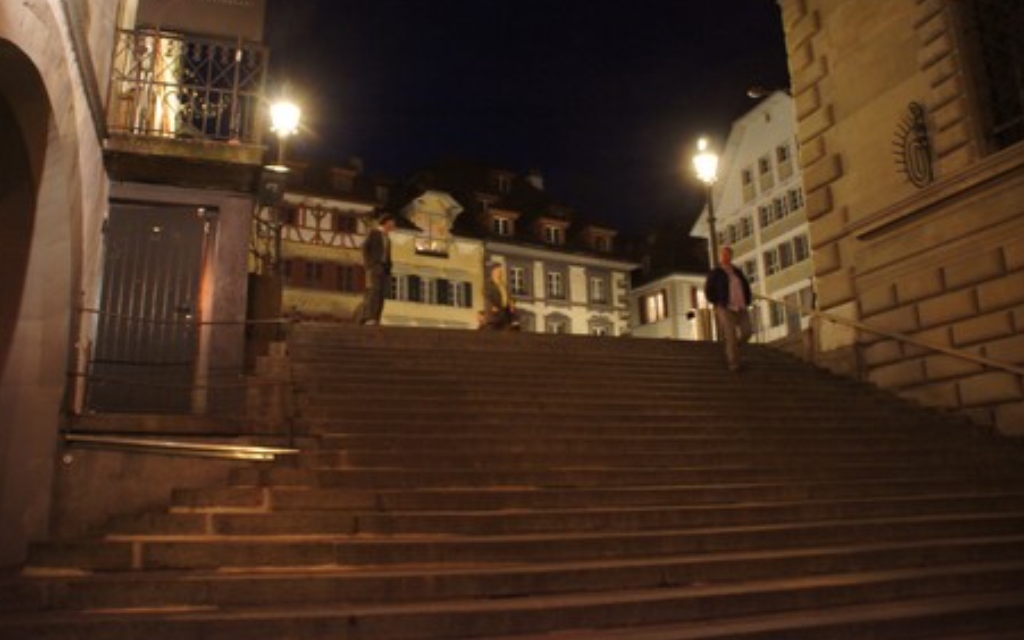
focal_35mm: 28
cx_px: 506
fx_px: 782
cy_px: 296
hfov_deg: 66.5
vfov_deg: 44.5
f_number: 3.5
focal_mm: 18
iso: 6400
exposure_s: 1/30
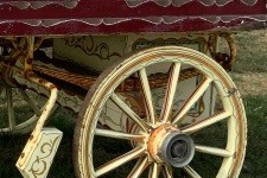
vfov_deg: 9.8
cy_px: -76
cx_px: -191
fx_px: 1016
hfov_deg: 13.6
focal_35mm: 137
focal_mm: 3
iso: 16
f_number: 1.8
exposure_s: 1/1412
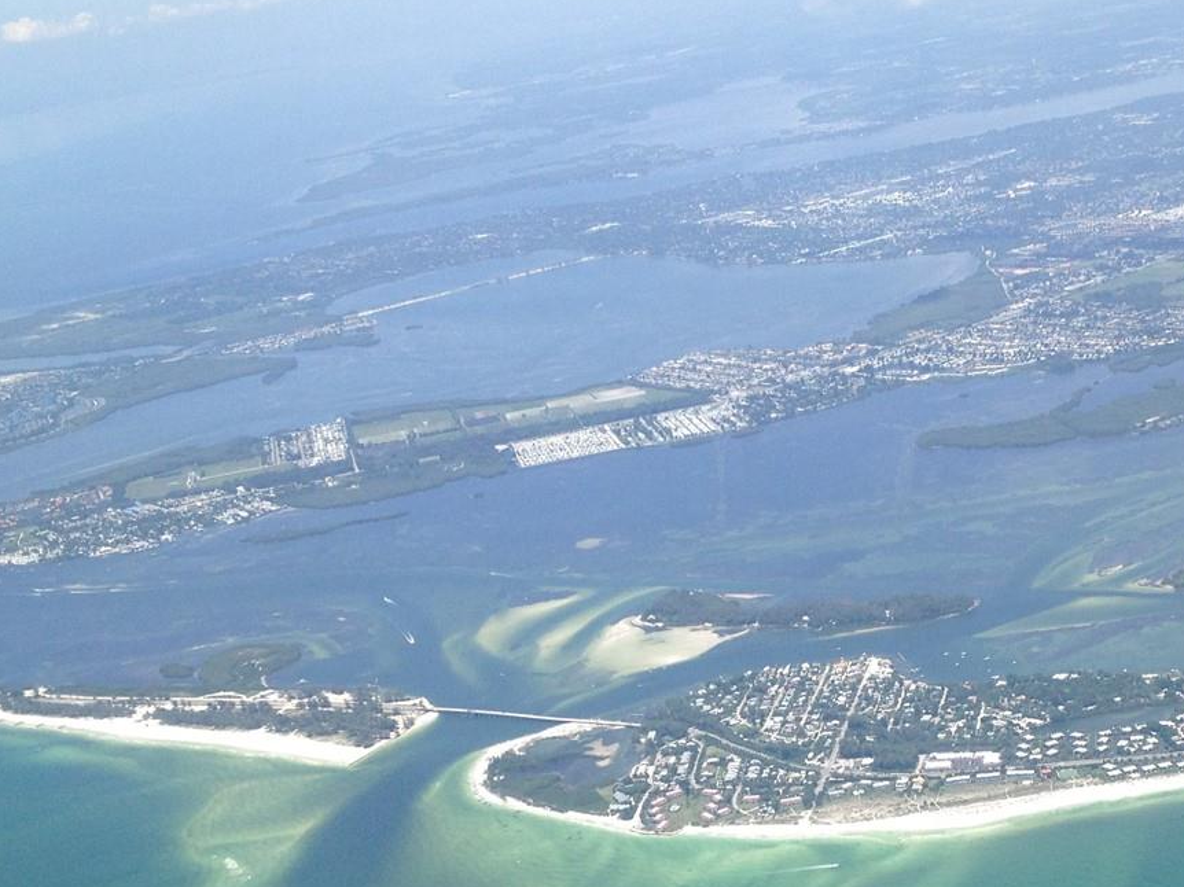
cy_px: 685
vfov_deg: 22.3
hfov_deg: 29.6
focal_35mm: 65
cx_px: 808
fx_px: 2223
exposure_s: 1/1284
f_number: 2.4
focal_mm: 4.28
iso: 50
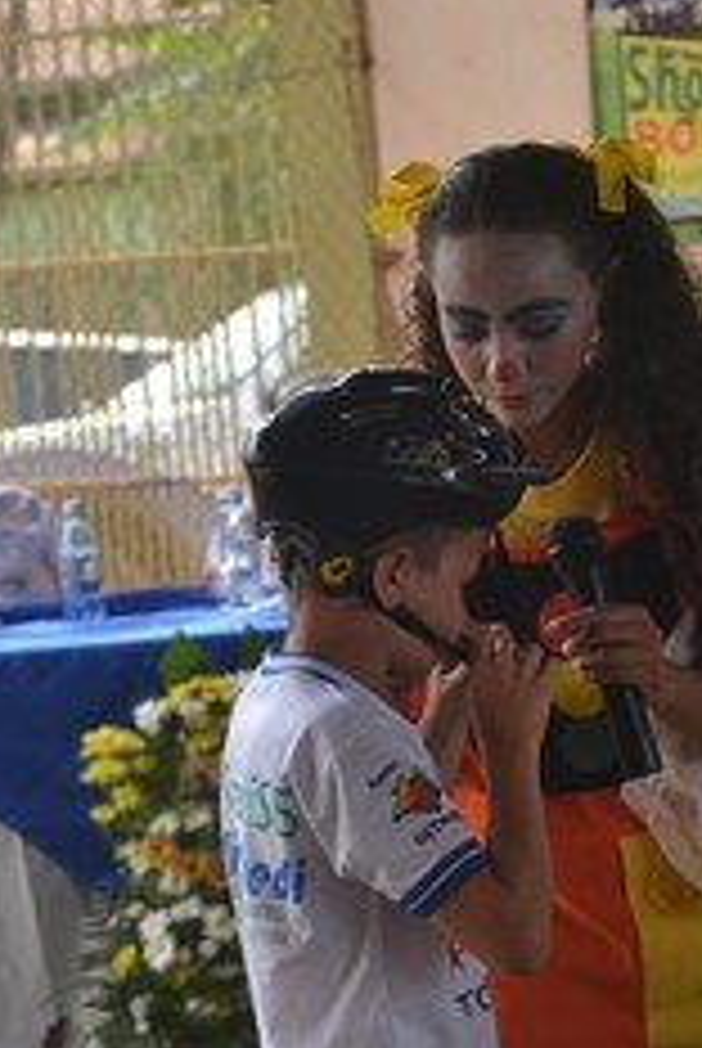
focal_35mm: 246
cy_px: 918
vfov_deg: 8.3
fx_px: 7173
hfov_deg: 5.6
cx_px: 490
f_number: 5.6
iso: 400
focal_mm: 85
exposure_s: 1/400
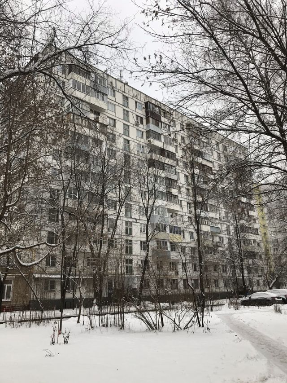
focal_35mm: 28
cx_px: 144
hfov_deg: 49.8
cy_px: 192
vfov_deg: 63.4
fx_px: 309
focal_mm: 3.99
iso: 20
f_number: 1.8
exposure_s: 1/272
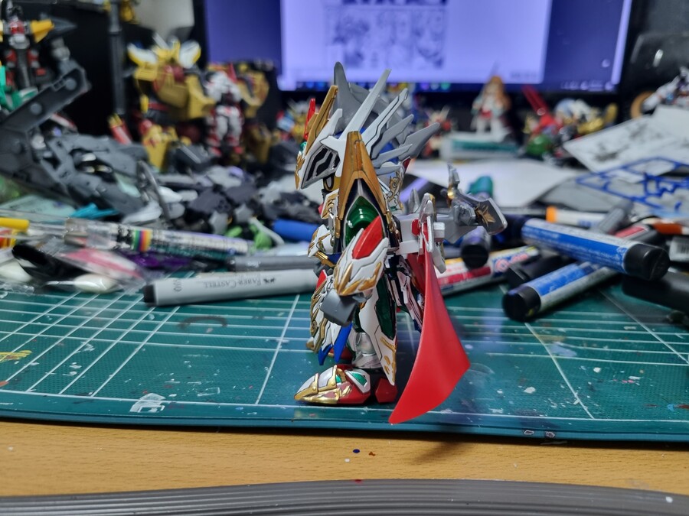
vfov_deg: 53.1
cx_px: 344
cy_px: 258
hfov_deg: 67.3
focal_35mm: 26
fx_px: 518
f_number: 1.8
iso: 250
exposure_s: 1/40
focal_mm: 5.4
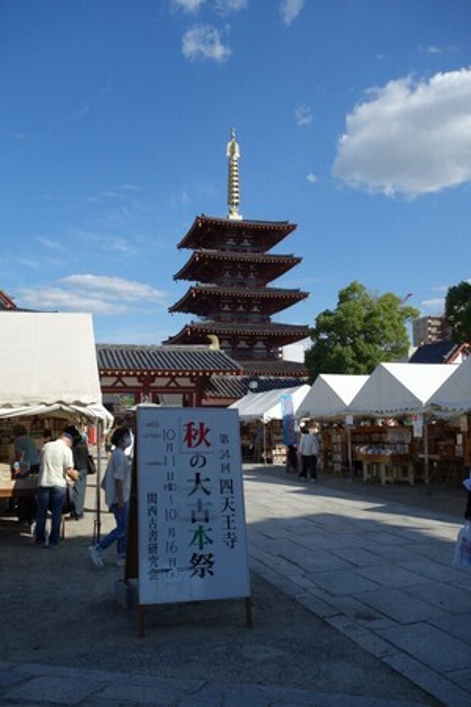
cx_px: 236
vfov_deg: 58.7
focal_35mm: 32
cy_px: 354
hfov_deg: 41.1
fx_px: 628
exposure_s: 1/500
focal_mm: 11.89
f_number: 5.6
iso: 125
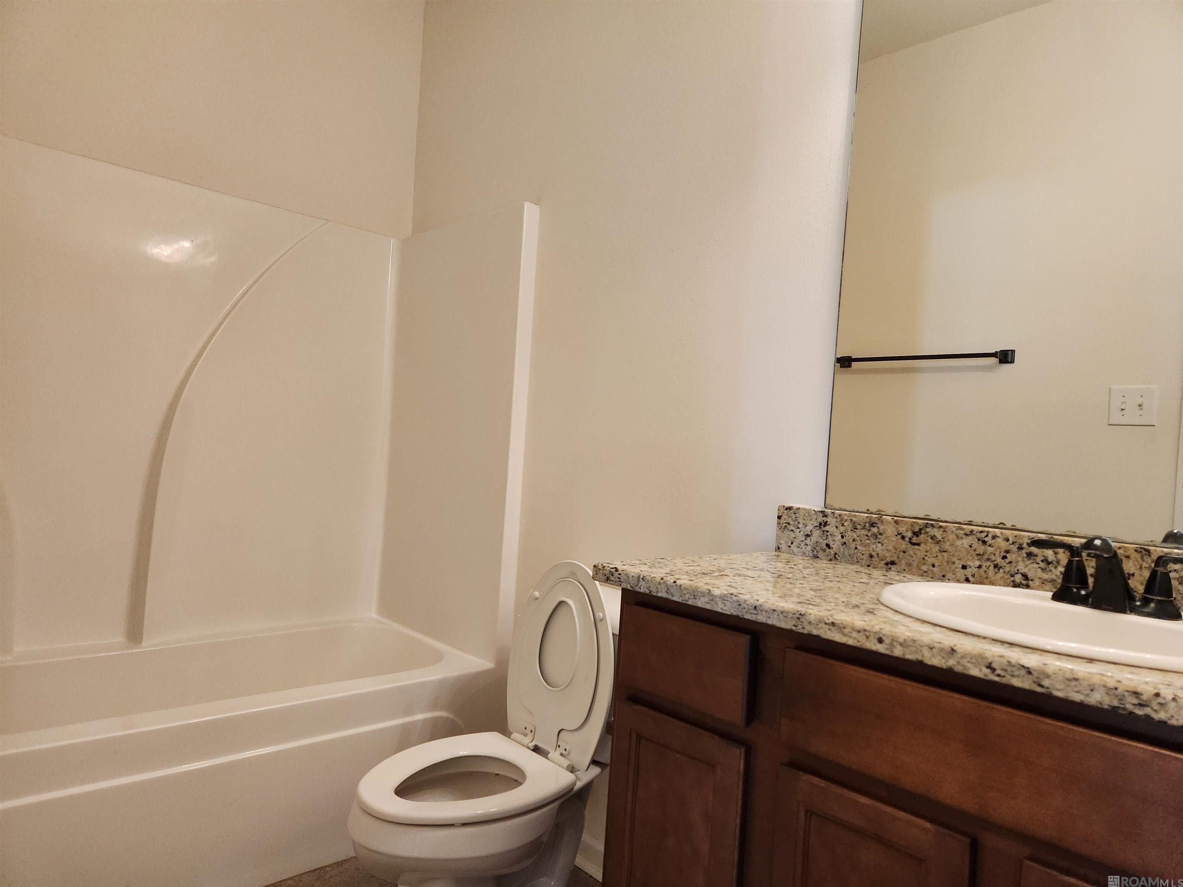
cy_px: 444
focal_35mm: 23
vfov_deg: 58.9
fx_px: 786
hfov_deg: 73.9
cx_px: 592
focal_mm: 5.4
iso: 800
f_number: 1.8
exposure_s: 1/120
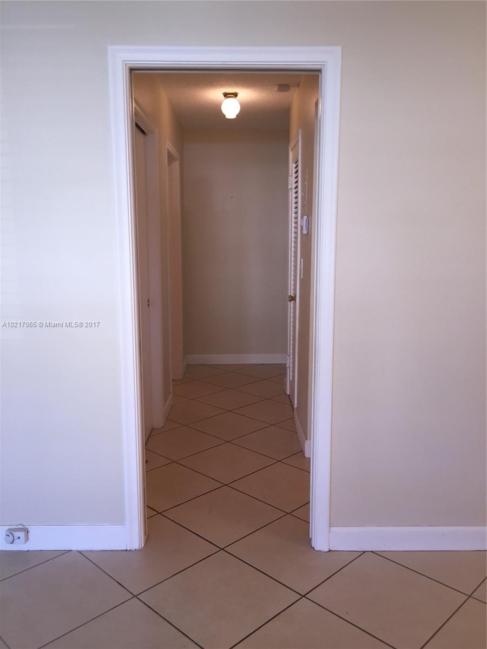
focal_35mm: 29
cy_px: 324
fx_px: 544
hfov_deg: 48.2
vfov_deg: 61.7
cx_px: 244
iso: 32
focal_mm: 4.15
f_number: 2.2
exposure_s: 1/40
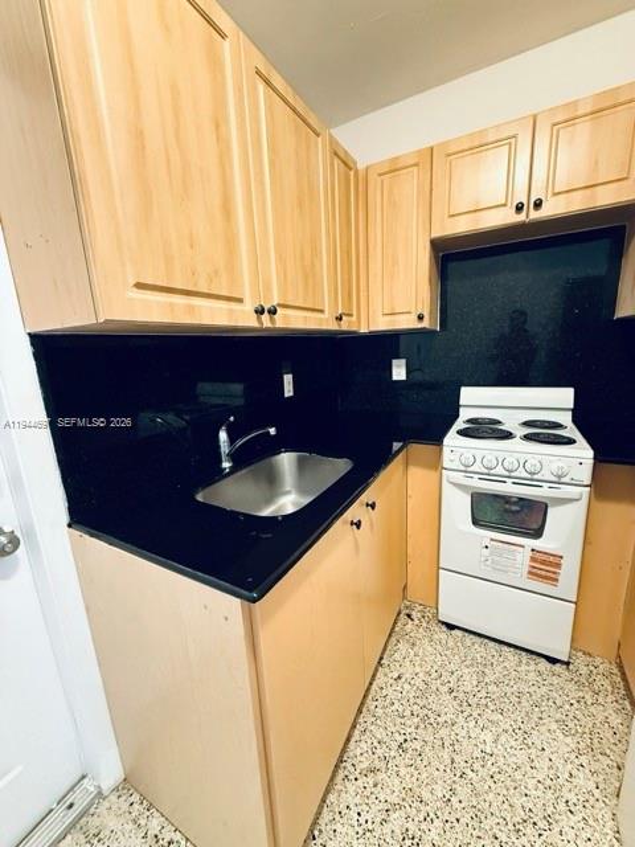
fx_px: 342
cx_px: 318
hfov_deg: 85.7
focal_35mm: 14
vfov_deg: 102.1
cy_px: 424
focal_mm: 2.22
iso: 1000
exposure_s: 1/40
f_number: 2.2
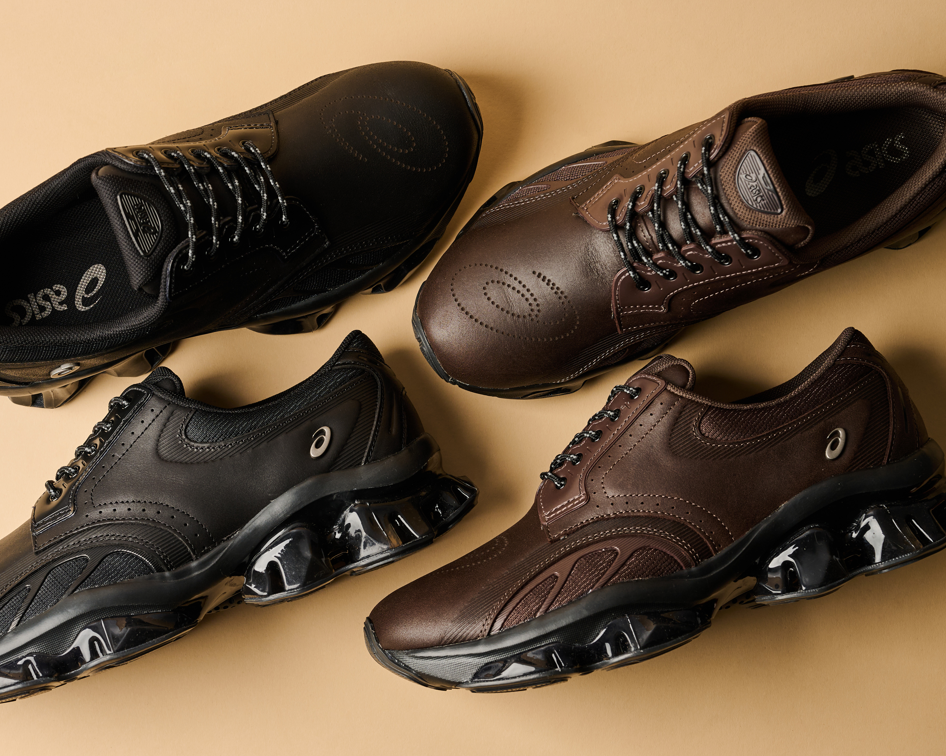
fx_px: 2016
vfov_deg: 21.3
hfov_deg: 26.4
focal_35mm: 72
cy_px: 389
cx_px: 426
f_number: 8
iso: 100
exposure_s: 1/125
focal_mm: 62
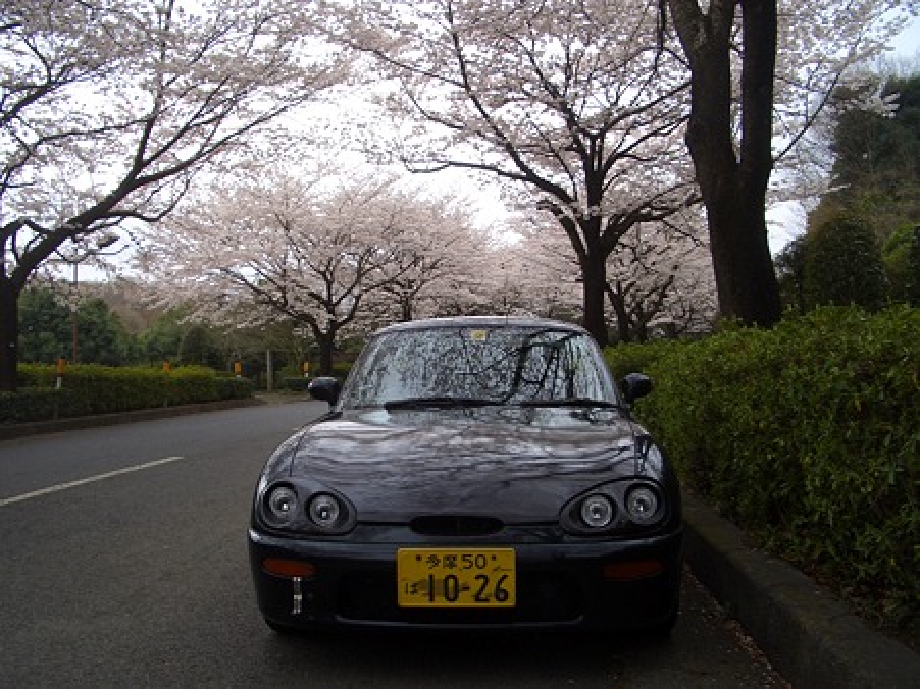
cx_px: 460
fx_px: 930
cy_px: 344
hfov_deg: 52.6
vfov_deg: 40.7
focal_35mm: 35
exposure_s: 1/125
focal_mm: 5.8
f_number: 4.3
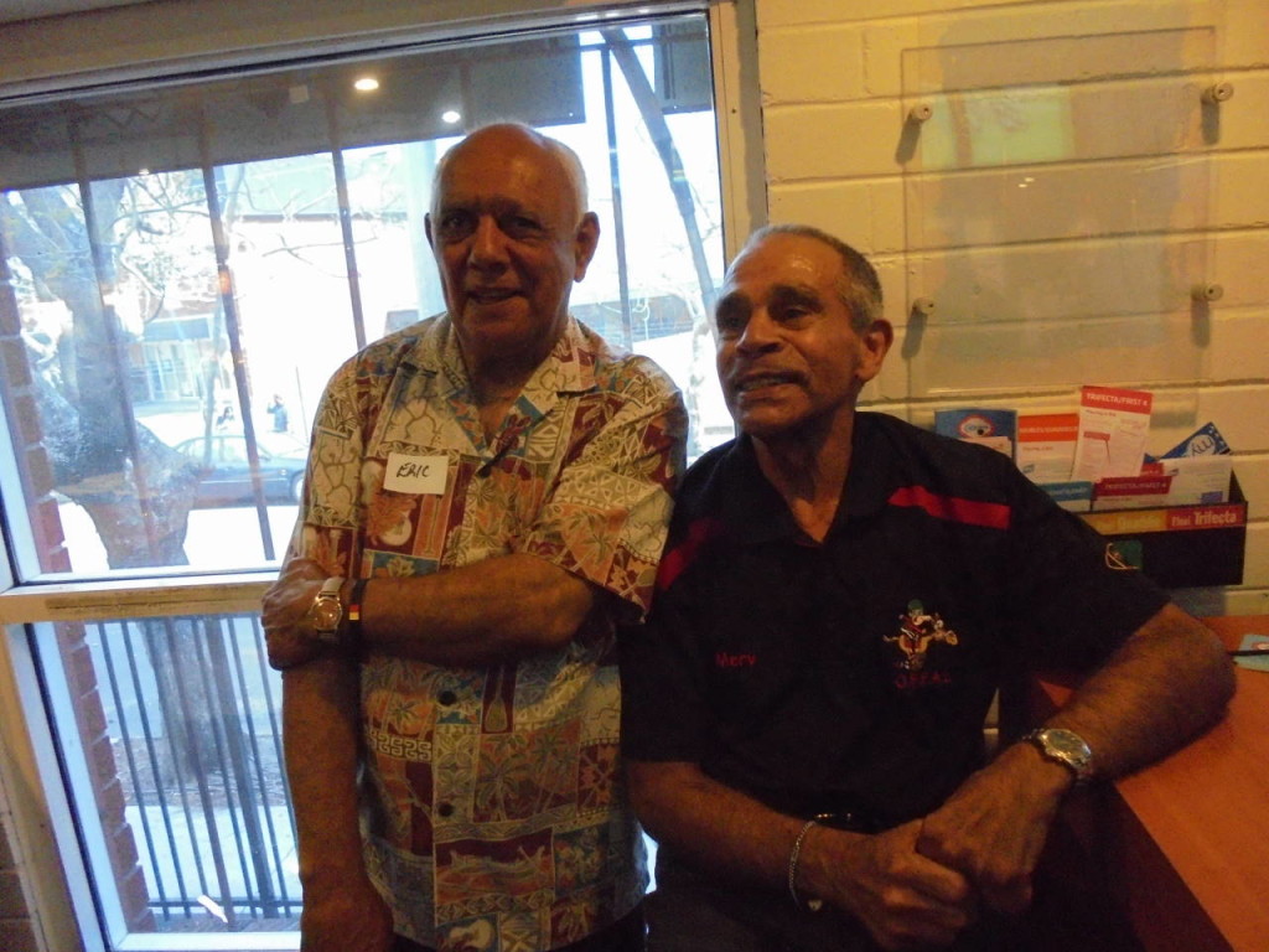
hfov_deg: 67.3
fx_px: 953
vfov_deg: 53.1
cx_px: 634
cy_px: 476
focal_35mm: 26
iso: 800
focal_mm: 4.6
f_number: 3.5
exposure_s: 1/60
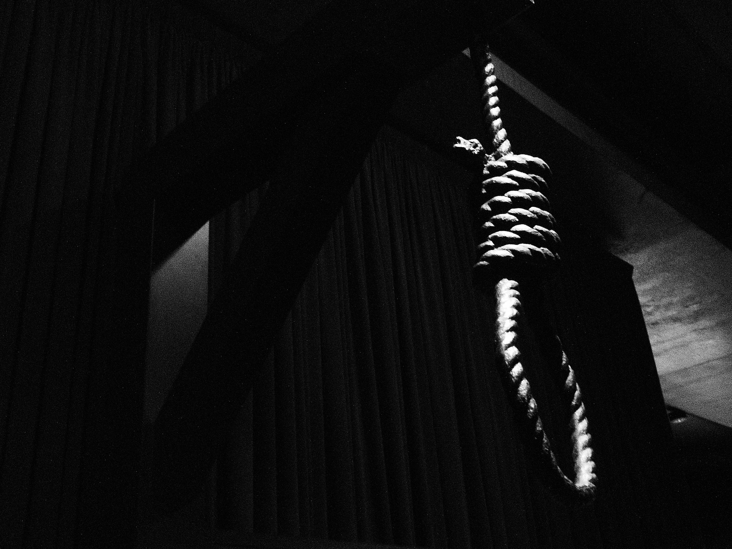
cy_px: 274
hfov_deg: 50.1
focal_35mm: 37
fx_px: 782
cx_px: 366
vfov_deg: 38.7
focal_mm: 6.1
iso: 1600
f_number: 3.6
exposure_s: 1/6
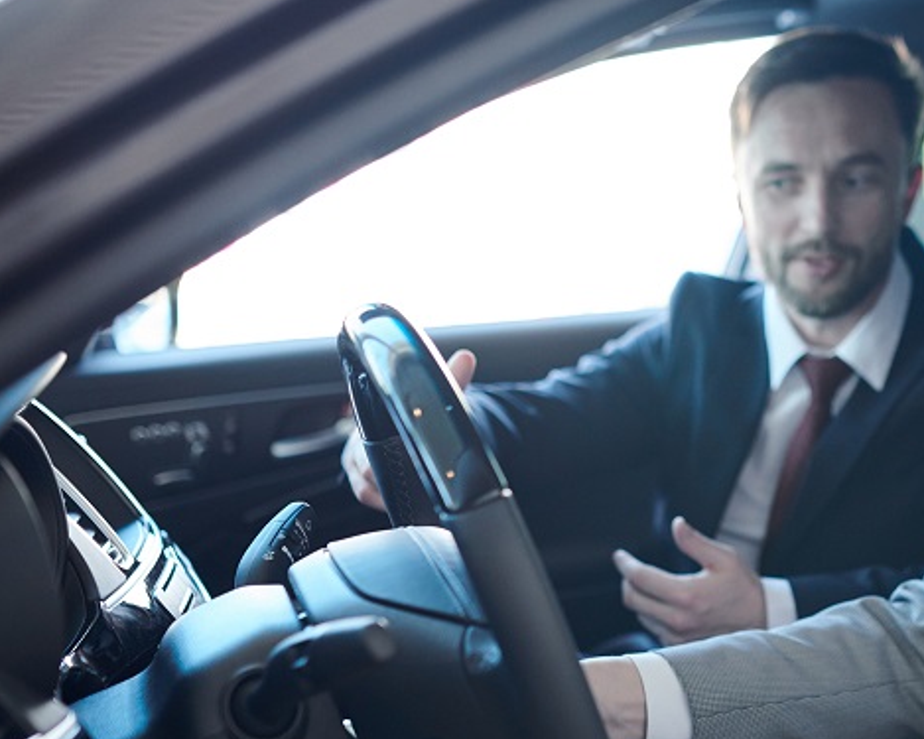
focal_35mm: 70
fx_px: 1914
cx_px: 759
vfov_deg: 21.6
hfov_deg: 26.6
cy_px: 562
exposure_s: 1/160
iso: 800
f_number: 2.2
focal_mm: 35
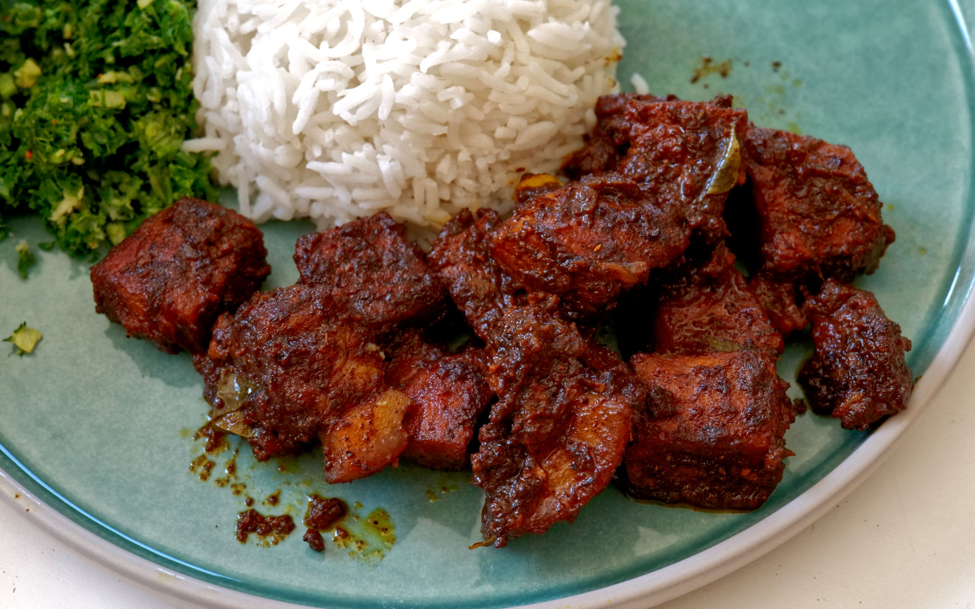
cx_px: 490
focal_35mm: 62
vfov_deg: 21.0
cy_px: 317
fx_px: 1648
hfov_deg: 33.0
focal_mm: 60
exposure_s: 1/80
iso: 4000
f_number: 9
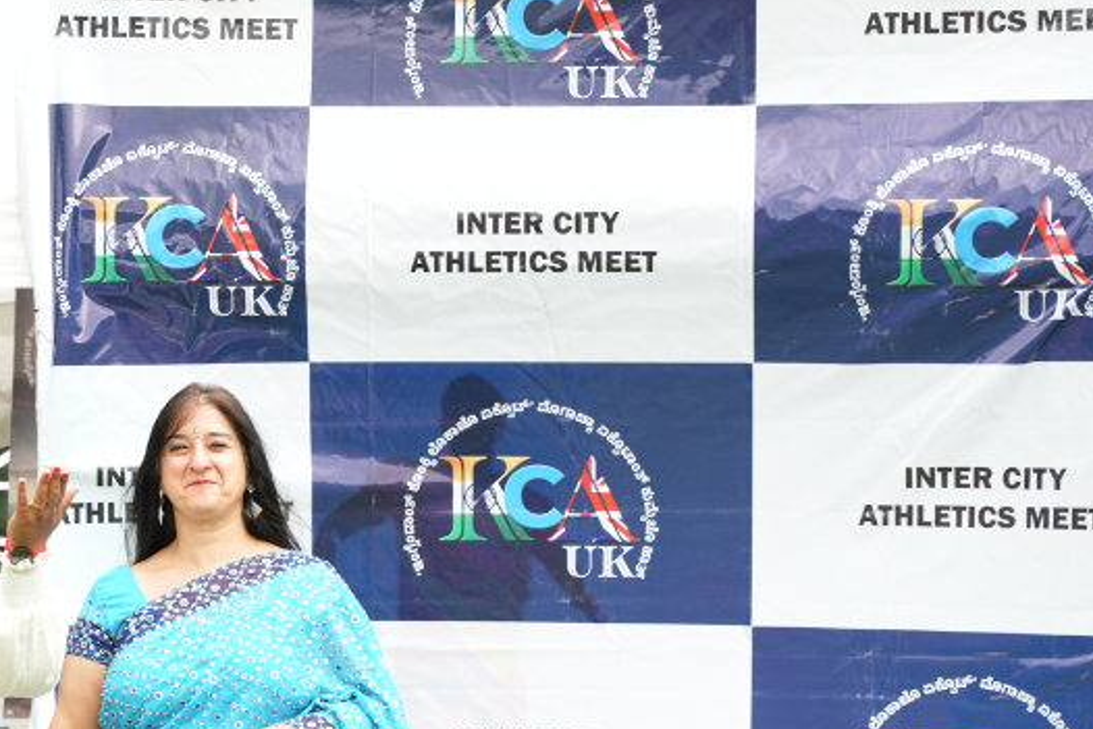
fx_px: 4130
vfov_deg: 10.1
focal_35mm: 136
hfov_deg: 15.0
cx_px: 262
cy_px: 560
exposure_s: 1/250
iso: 400
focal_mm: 70
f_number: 5
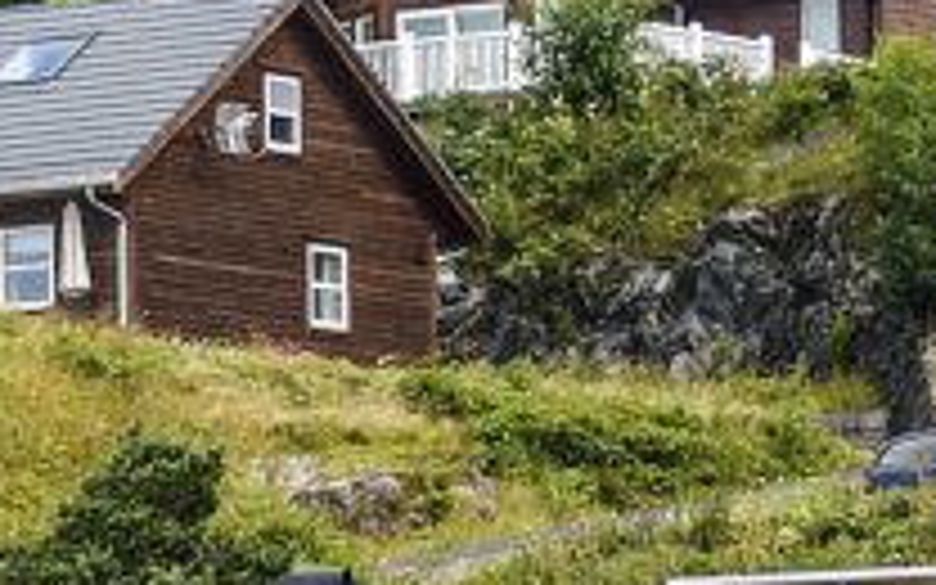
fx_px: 20968
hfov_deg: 2.5
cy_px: 698
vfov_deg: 1.6
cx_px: -1588
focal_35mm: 822
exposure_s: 1/800
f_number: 2.2
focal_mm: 105
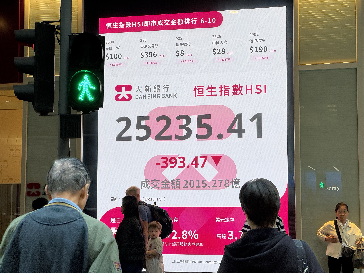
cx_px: 182
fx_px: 810
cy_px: 136
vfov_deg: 19.1
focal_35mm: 77
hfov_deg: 25.3
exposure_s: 1/120
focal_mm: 9
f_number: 2.8
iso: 50
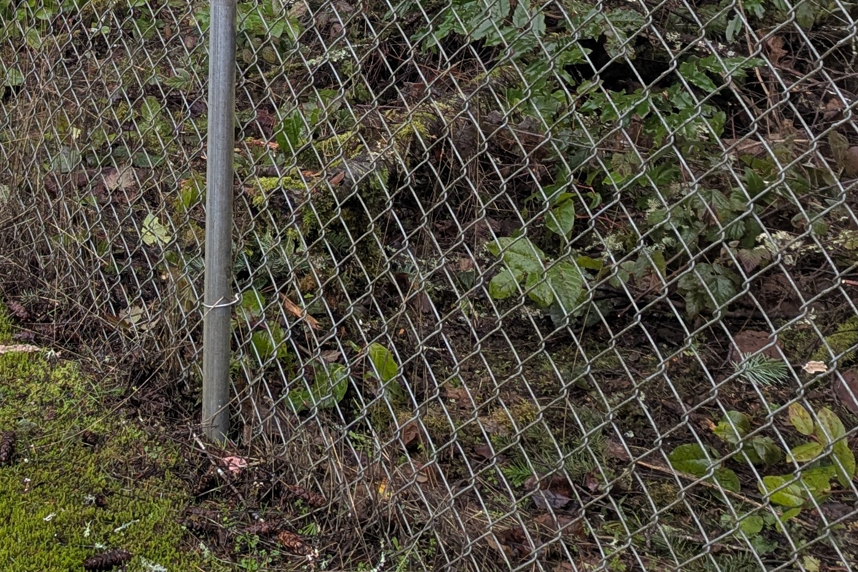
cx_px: -119
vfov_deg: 16.9
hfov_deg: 25.4
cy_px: -289
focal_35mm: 73
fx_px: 1740
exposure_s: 1/180
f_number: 1.85
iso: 35
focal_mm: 6.81
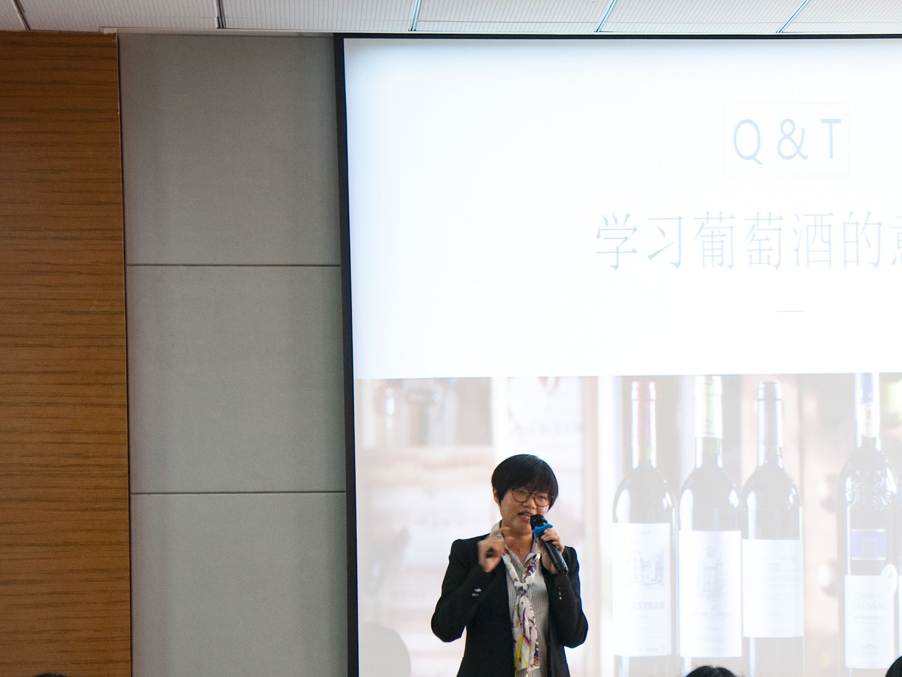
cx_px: 743
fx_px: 4456
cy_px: 538
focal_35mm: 171
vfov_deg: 8.7
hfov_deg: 11.5
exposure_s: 1/30
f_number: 5.6
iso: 800
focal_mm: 62
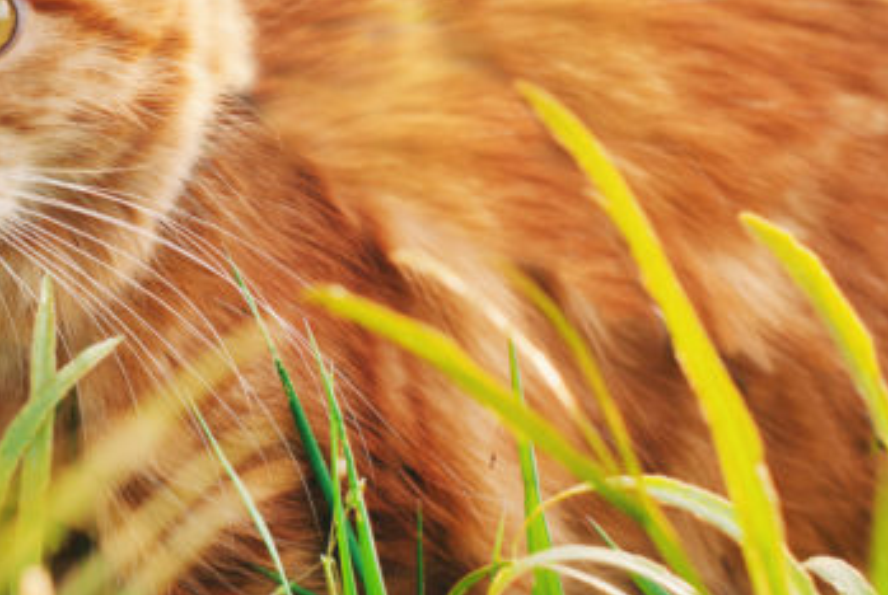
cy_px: 117
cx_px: -5
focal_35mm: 165
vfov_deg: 8.3
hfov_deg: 12.3
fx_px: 4077
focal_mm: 50
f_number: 4
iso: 100
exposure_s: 1/160
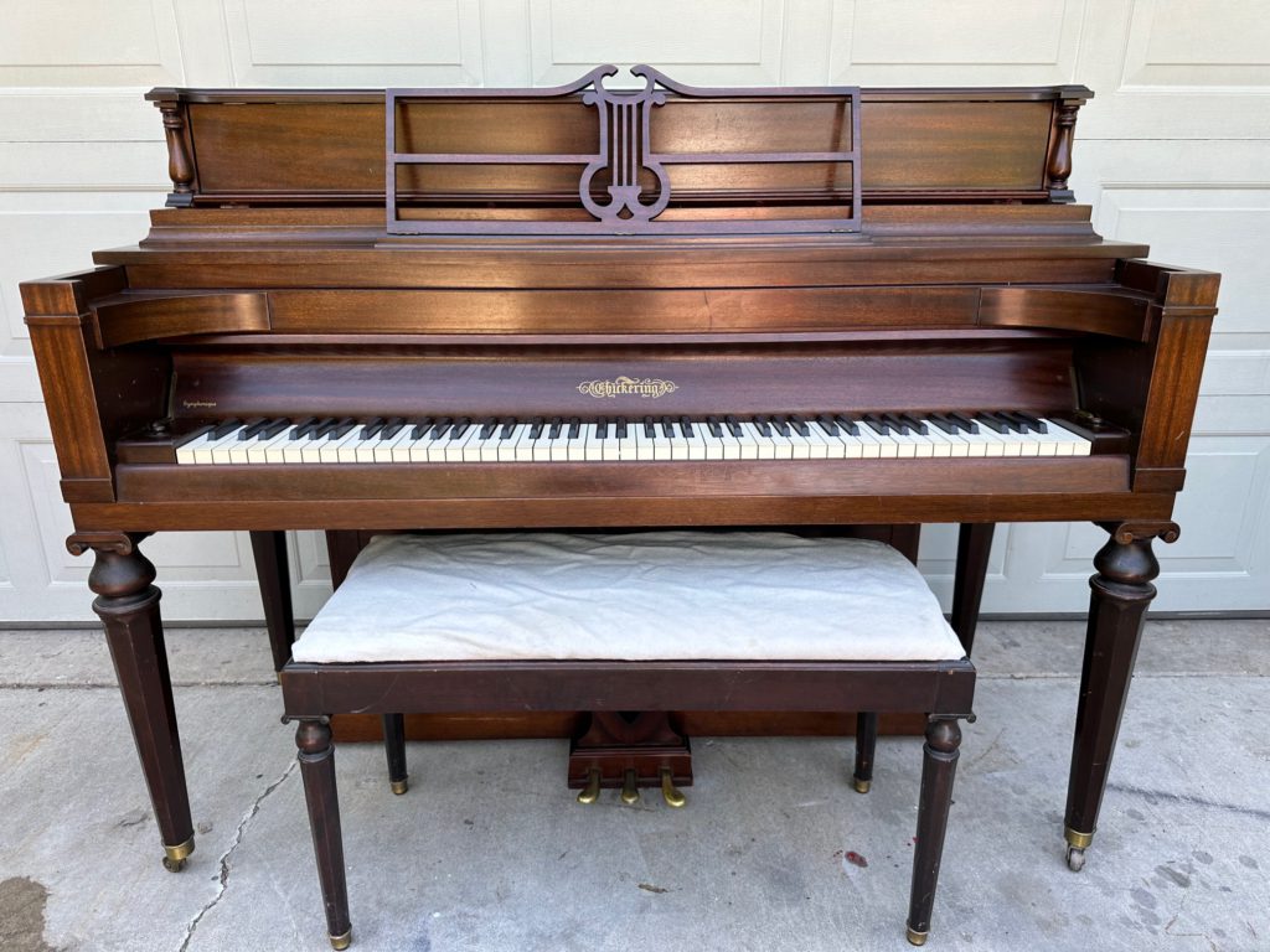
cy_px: 476
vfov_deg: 56.8
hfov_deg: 71.6
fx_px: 881
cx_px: 635
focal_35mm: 24
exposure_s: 1/159
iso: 64
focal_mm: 6.86
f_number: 1.78
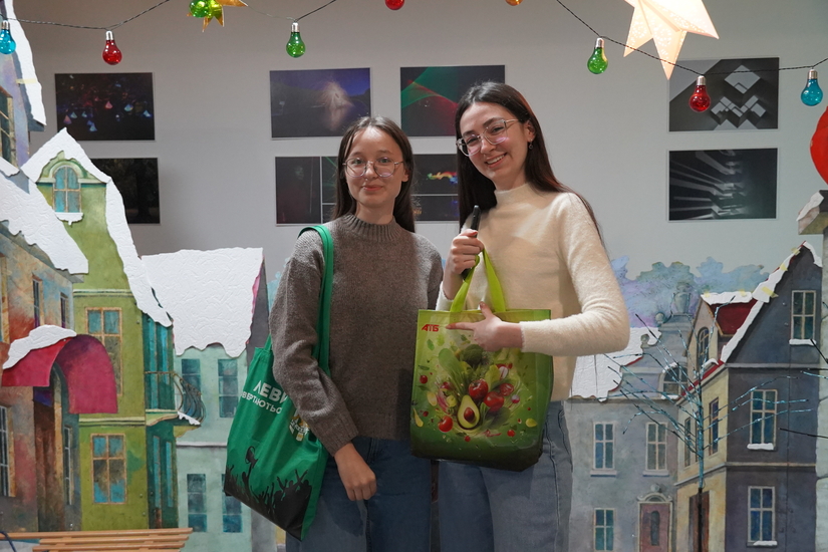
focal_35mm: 42
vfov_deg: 31.9
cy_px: 276
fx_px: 966
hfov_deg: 46.4
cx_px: 414
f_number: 4.5
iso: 4000
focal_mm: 28
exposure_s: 1/160
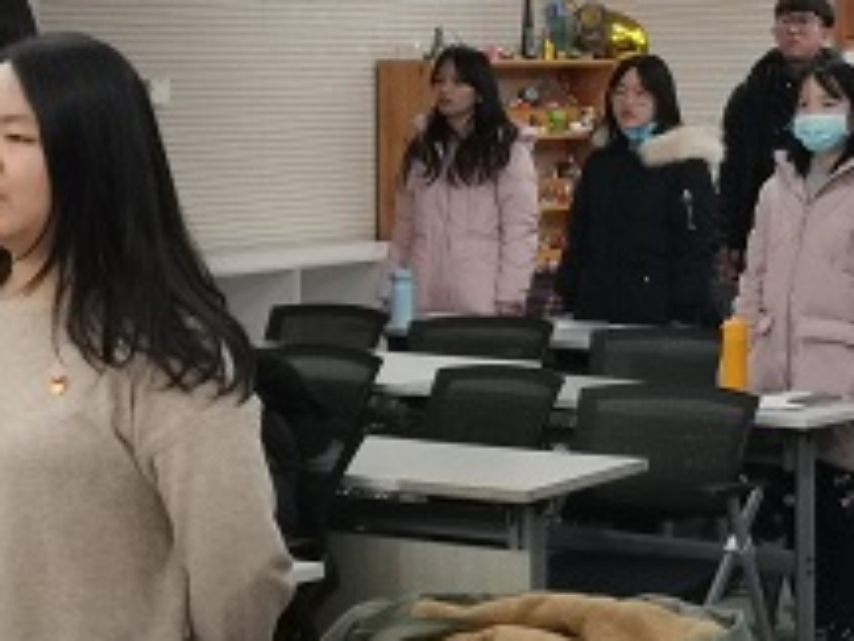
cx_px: 1147
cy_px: 216
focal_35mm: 97
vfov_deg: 15.2
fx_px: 2393
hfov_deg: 18.6
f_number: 1.4
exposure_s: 1/100
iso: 320
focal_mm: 4.66
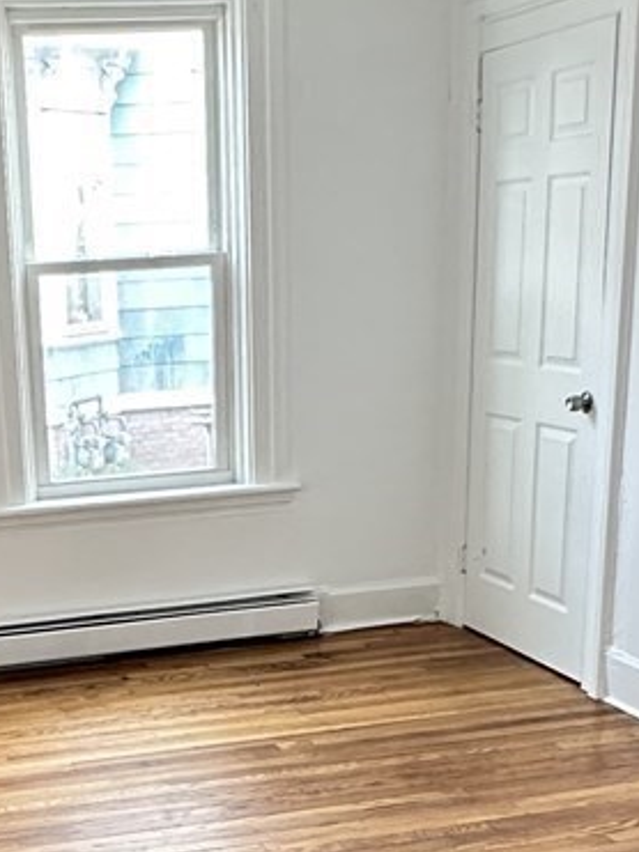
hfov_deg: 24.4
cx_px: 44
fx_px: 1428
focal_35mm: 58
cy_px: 687
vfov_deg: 32.3
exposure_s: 1/83
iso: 320
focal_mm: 2.22
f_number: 2.2
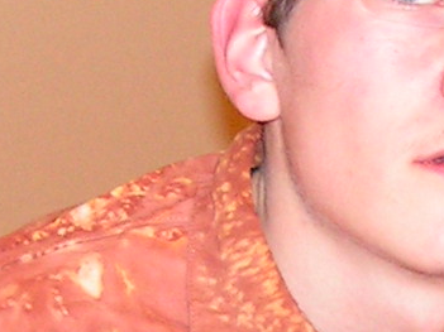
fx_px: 2693
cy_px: 425
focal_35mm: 210
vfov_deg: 7.0
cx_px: 378
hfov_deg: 9.4
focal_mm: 6
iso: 200
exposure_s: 1/40
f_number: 3.2
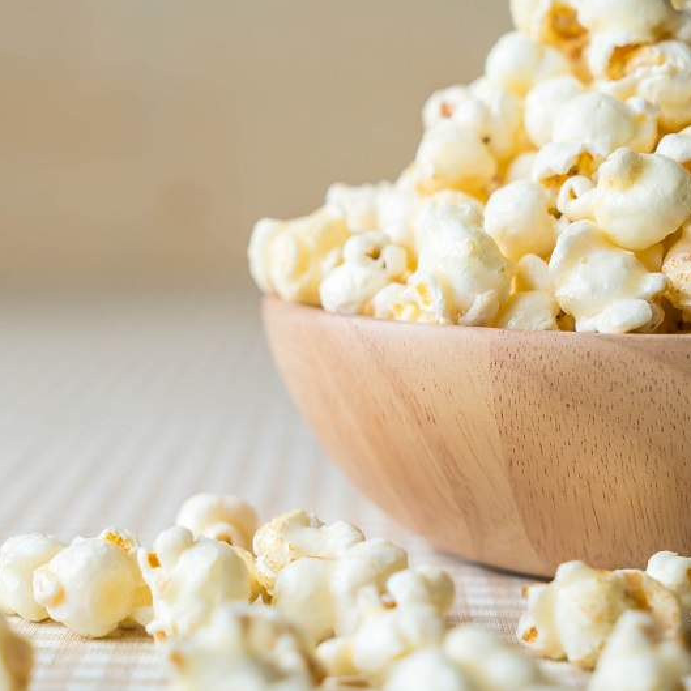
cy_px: 344
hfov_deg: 19.3
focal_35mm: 90
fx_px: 2033
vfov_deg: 19.3
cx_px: 289
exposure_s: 1/60
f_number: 5.6
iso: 125
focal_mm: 70
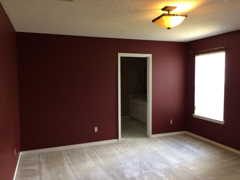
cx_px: 120
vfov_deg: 48.2
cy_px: 90
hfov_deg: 61.7
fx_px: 201
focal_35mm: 29
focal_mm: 4.15
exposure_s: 1/30
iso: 160
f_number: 2.2
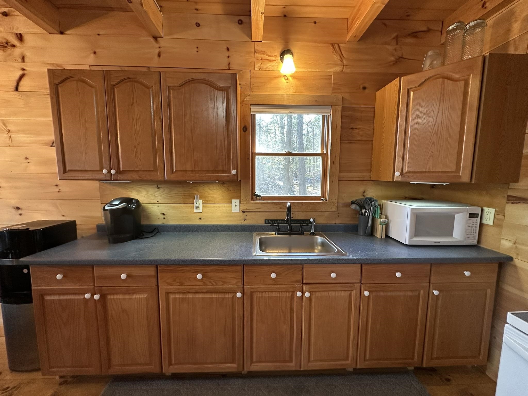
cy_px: 198
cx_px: 264
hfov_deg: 102.1
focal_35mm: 14
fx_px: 214
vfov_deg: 85.7
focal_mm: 2.22
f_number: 2.2
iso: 200
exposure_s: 1/60
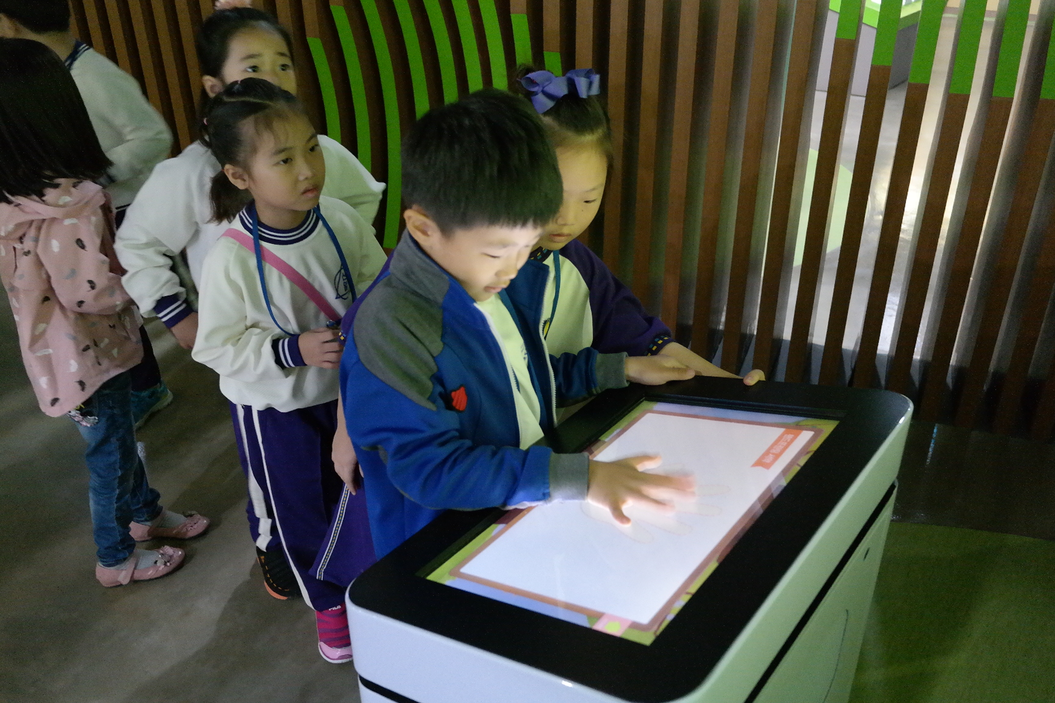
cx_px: 528
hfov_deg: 61.9
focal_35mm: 30
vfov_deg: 43.6
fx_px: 879
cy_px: 352
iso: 3200
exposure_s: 1/40
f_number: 3.5
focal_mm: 20
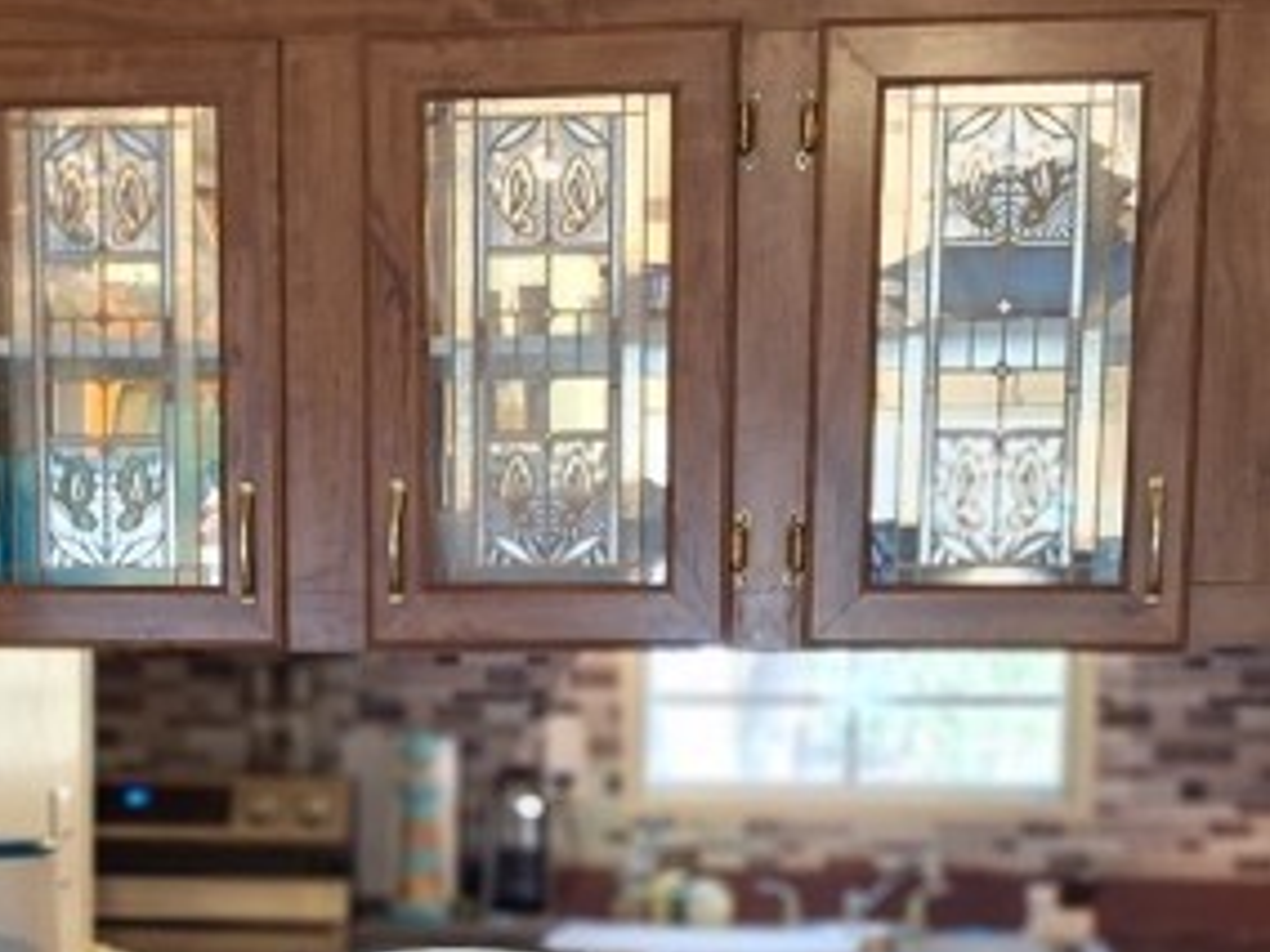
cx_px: 492
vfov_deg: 17.2
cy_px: 1032
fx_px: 3045
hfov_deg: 23.5
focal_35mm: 83
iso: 125
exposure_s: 1/40
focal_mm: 5.54
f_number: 1.8
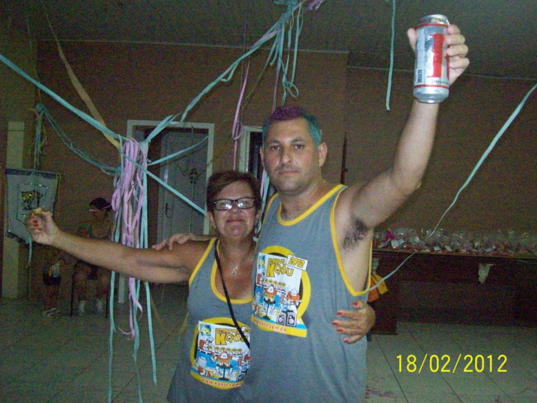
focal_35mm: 37
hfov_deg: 50.1
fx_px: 574
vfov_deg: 38.7
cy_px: 197
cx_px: 271
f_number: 2.7
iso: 800
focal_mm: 6
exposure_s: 1/128
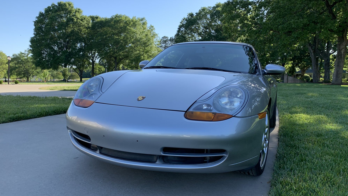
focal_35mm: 29
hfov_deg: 66.1
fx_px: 268
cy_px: 92
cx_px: 173
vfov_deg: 40.2
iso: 25
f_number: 1.8
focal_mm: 4.25
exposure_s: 1/1001
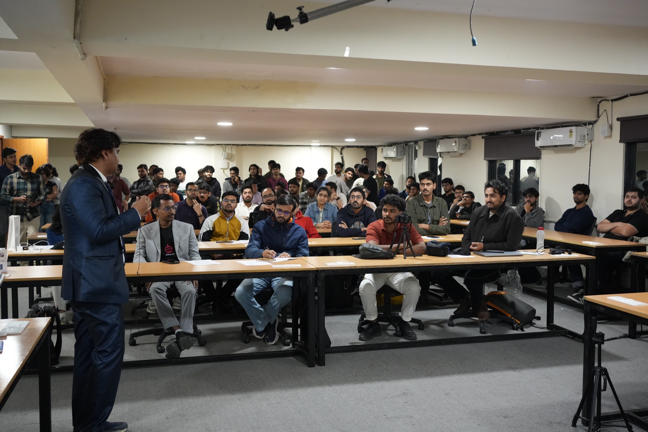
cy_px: 216
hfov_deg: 54.4
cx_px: 324
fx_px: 630
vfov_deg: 37.8
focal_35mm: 35
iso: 4000
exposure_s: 1/125
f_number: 4
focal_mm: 35
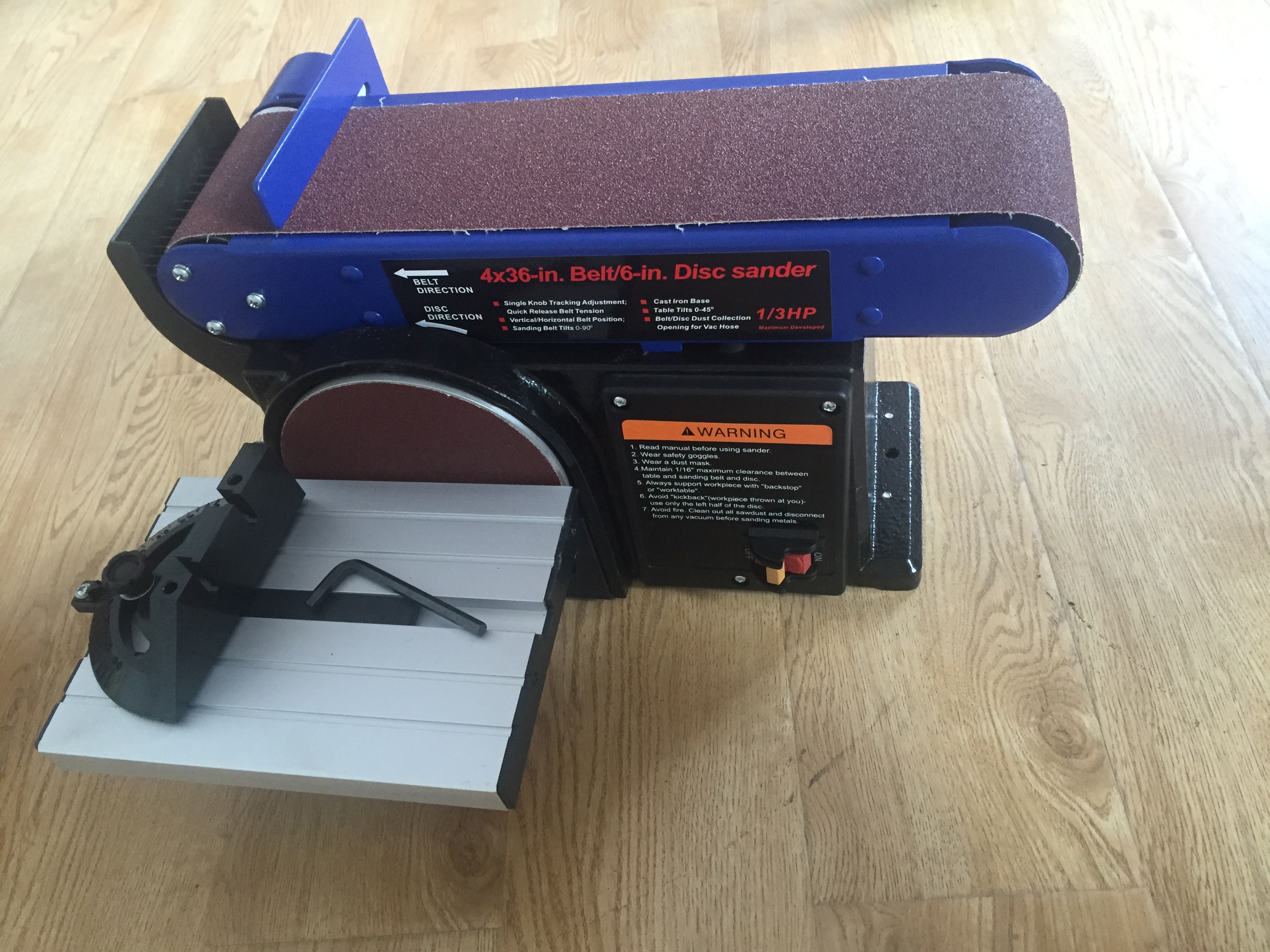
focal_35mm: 29
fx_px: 1064
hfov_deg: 61.7
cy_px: 476
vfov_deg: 48.2
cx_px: 635
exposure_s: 1/30
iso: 200
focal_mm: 4.15
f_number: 2.2
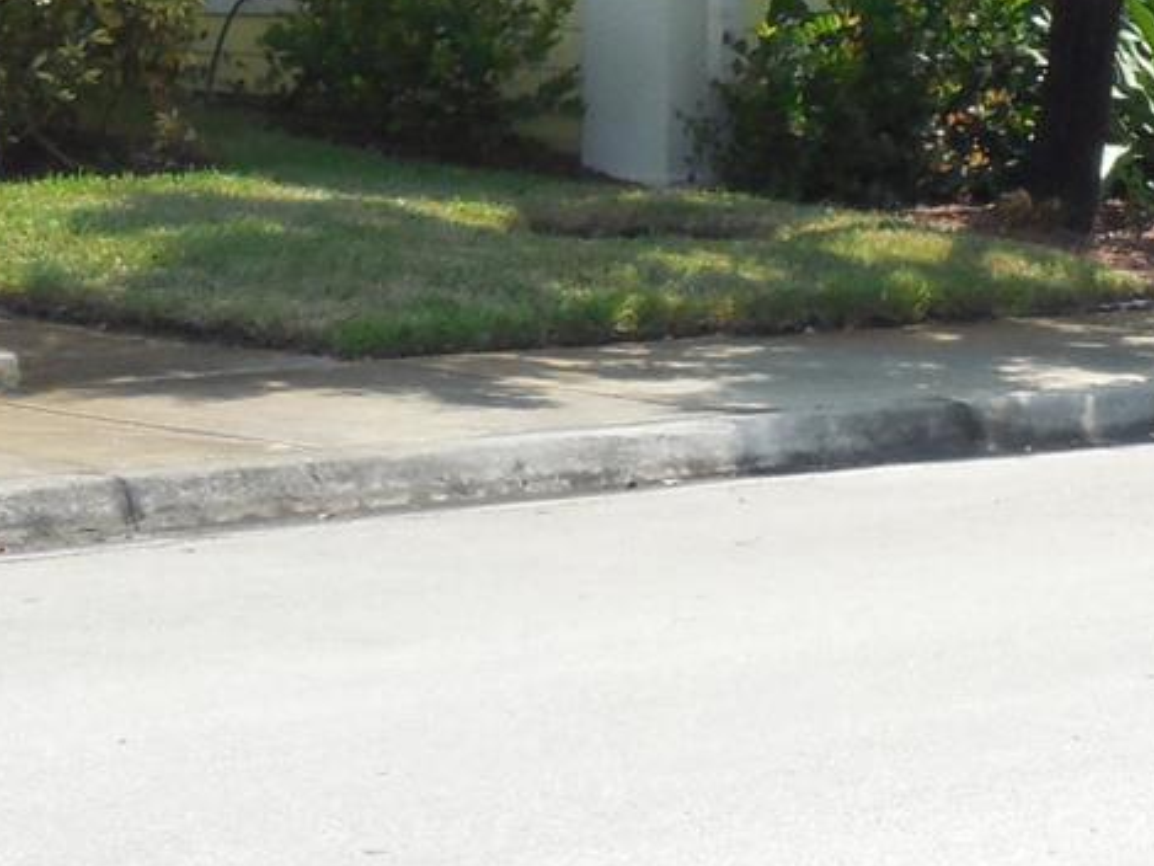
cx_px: 1464
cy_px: -704
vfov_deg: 7.2
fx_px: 6702
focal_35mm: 201
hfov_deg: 9.7
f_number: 3.8
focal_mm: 8.2
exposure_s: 1/640
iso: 125
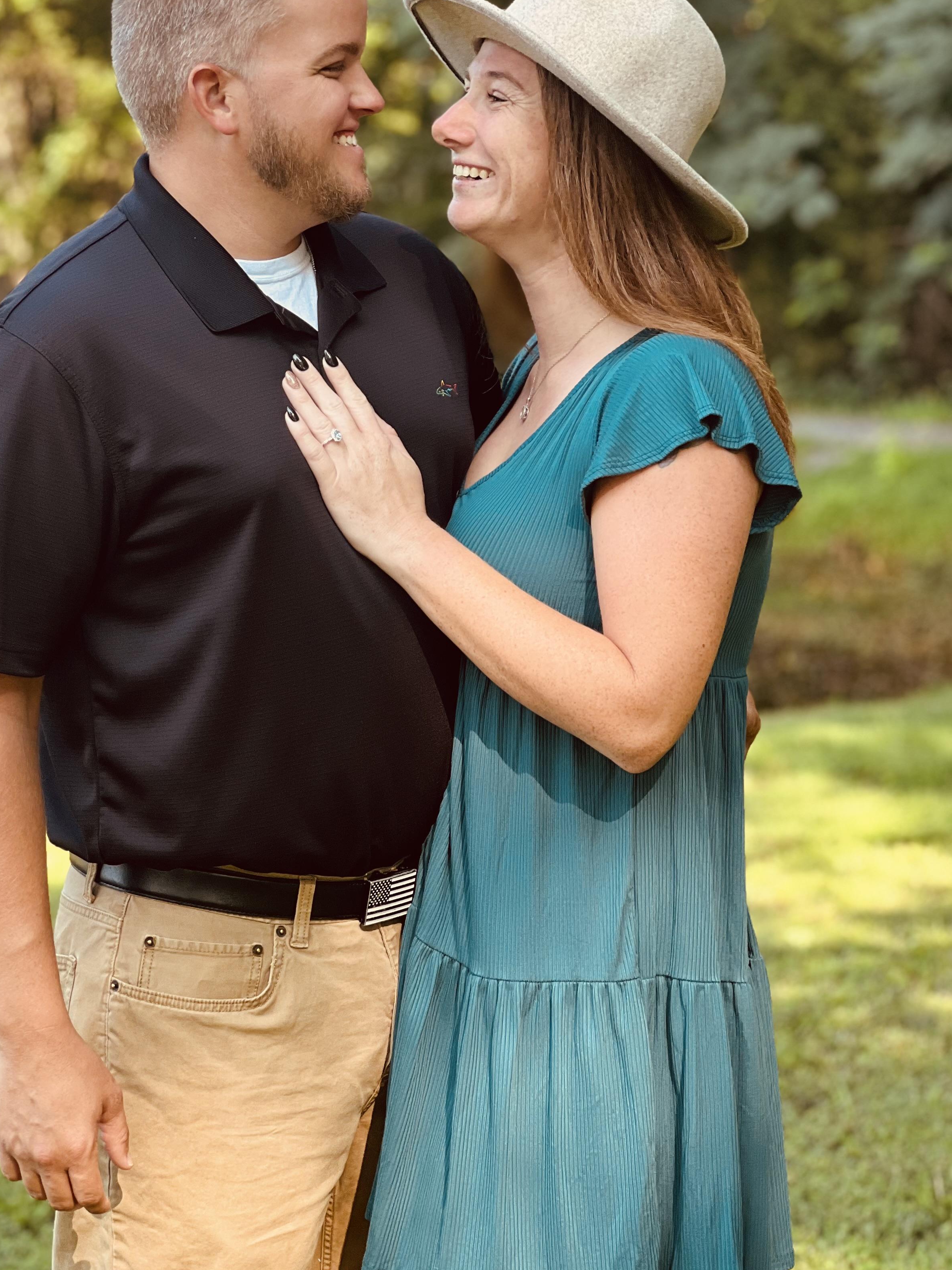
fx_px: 3594
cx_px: 379
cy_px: 522
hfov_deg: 15.1
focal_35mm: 98
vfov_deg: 20.0
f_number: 2.8
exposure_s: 1/121
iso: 80
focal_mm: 9
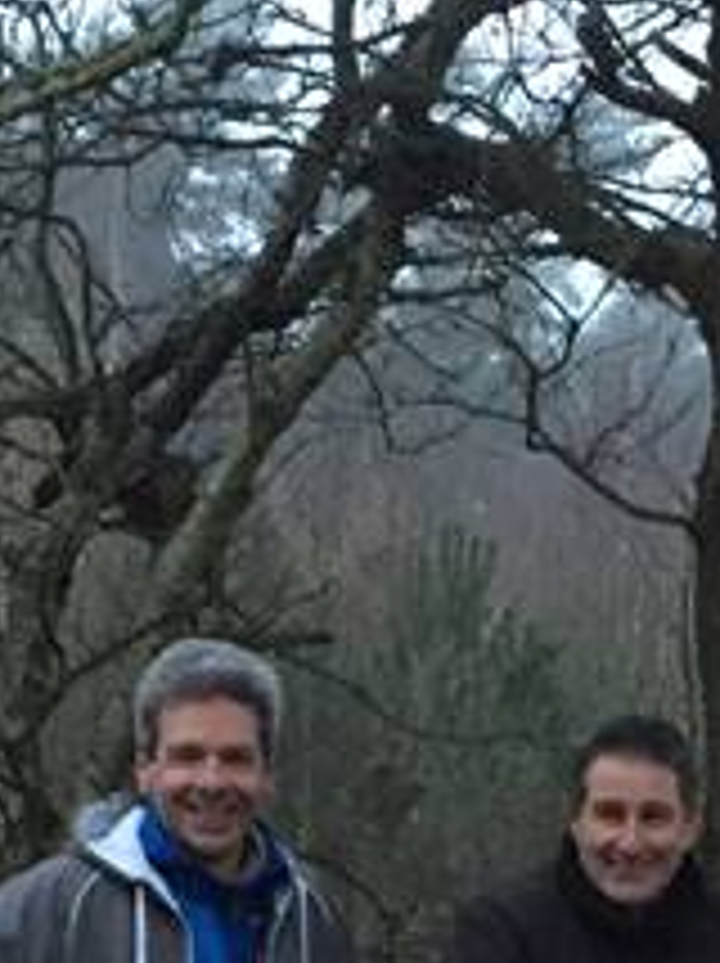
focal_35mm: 122
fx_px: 3390
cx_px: 713
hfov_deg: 12.0
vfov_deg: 15.3
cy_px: 1300
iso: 250
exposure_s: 1/33
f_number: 2.2
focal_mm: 4.15
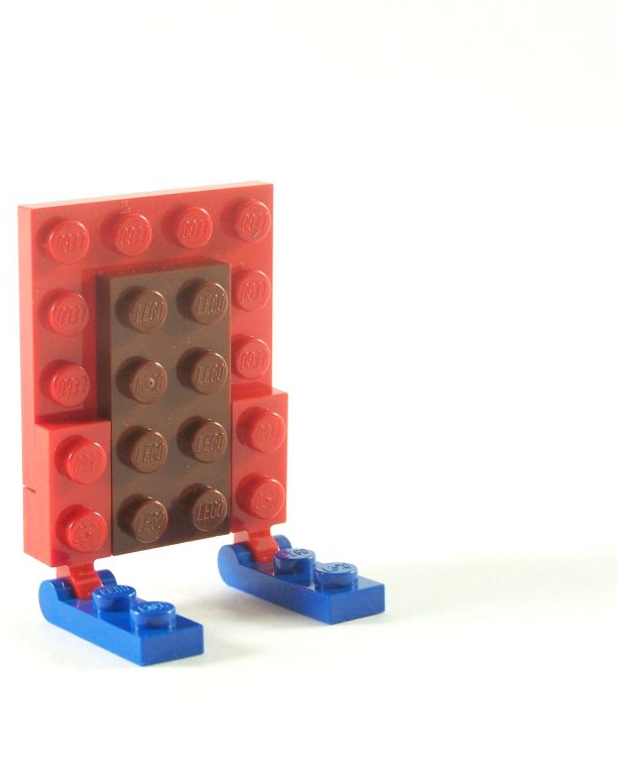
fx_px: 2237
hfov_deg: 15.7
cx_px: 230
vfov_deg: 19.6
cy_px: 385
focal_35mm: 98
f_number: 3.2
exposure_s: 1/45
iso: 200
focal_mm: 12.4
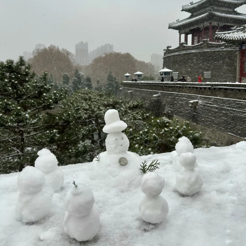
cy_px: 103
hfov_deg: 55.6
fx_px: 233
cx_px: 125
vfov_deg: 55.3
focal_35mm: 29
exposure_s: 1/484
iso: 80
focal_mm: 6.86
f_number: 1.78
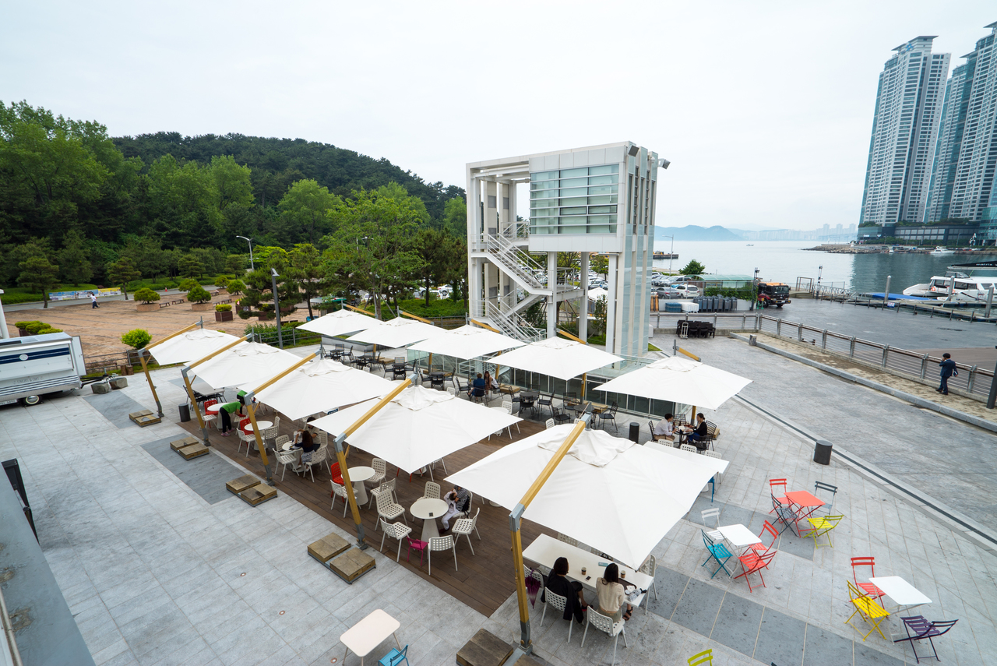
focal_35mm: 16
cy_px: 333
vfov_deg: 73.8
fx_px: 443
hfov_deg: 96.7
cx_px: 498
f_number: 13
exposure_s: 1/80
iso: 100
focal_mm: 16
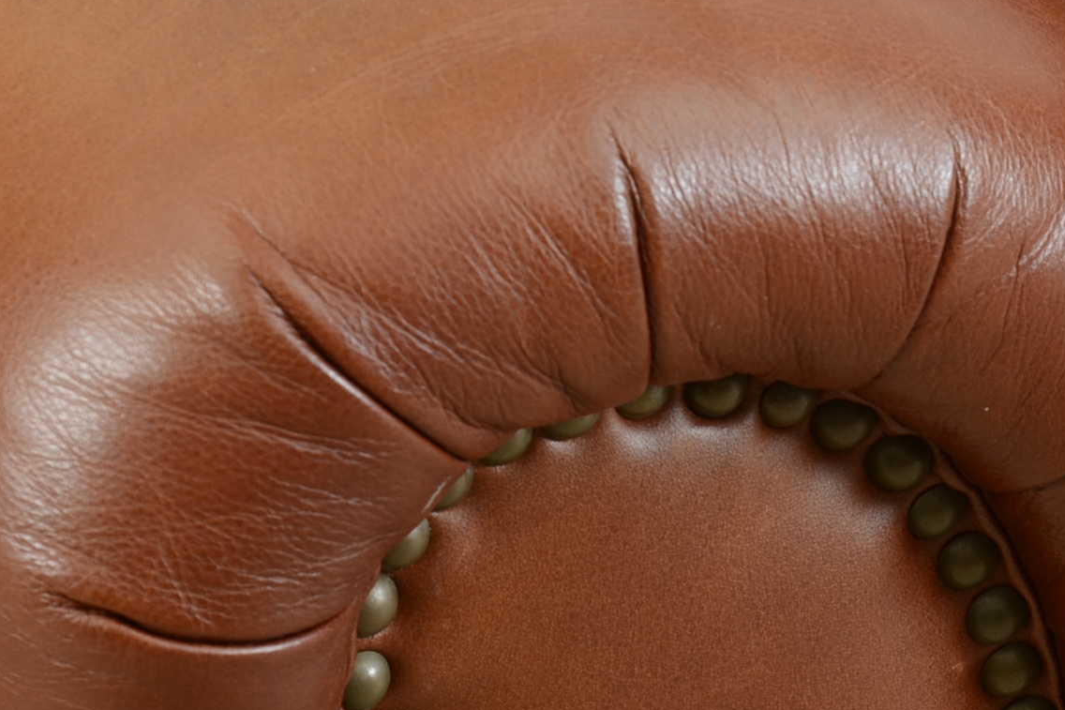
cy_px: 640
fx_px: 10088
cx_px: 852
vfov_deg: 4.0
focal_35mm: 341
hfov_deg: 6.0
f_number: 10
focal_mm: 105
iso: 125
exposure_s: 1/125
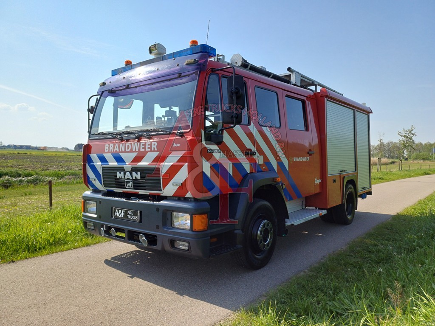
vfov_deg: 54.9
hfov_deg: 69.4
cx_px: 218
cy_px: 163
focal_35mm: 25
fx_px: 314
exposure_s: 1/1189
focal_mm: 4.65
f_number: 1.8
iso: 50
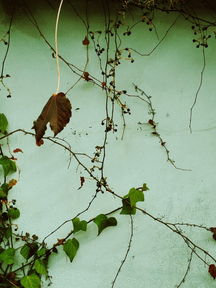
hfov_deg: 29.1
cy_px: 144
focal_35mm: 50
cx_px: 108
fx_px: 416
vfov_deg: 38.2
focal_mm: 10.7
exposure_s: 1/786
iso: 100
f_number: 3.5
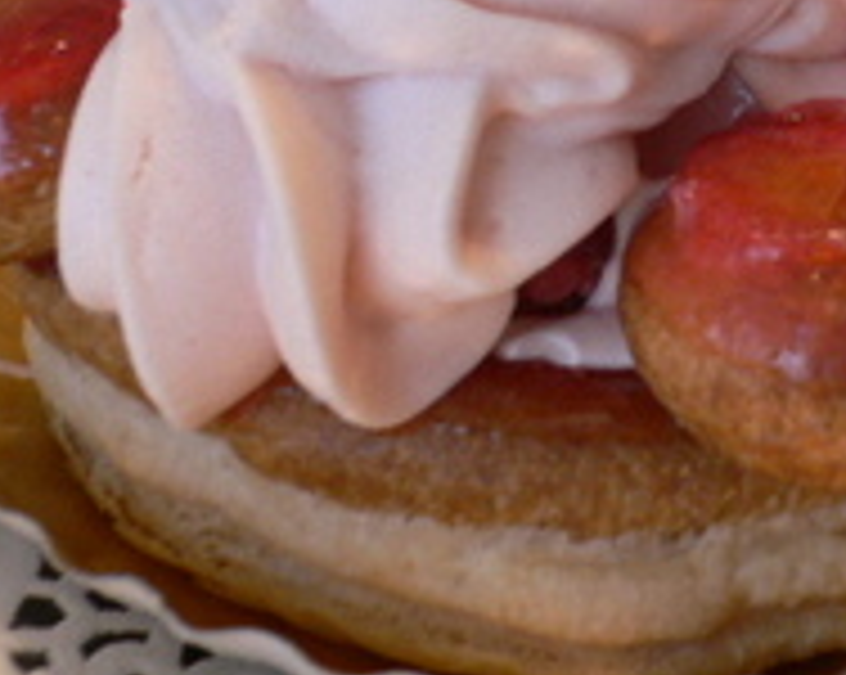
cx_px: 824
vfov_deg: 16.5
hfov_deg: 20.5
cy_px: -29
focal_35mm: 91
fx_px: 2276
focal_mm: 5.8
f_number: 2.8
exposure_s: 1/13
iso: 100
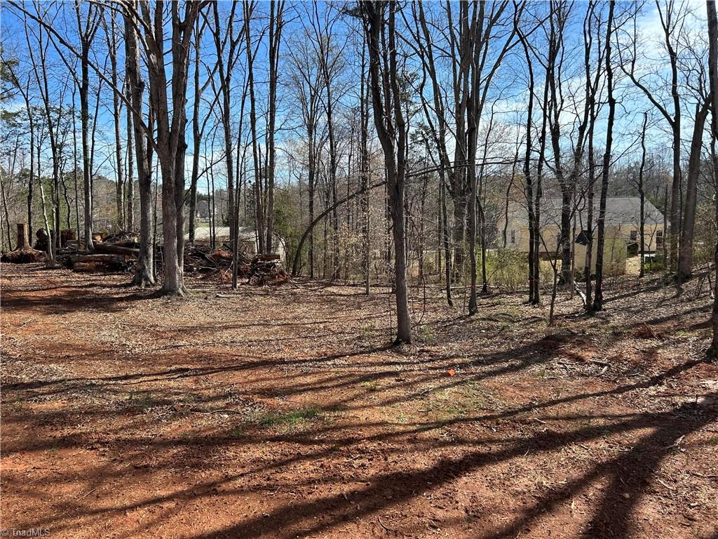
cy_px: 270
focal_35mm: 26
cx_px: 359
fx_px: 539
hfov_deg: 67.3
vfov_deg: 53.1
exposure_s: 1/2208
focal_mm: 5.7
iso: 50
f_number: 1.5
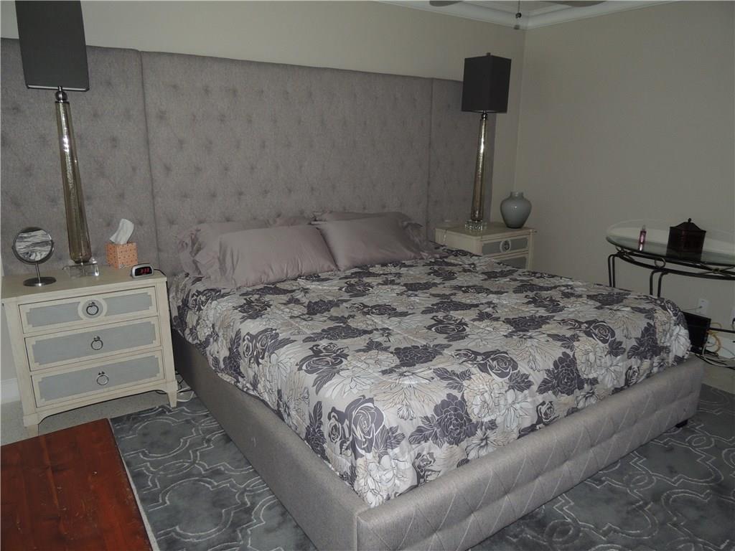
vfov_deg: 56.8
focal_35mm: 24
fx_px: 510
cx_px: 368
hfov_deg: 71.6
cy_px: 276
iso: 200
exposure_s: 1/30
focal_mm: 4.3
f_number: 3
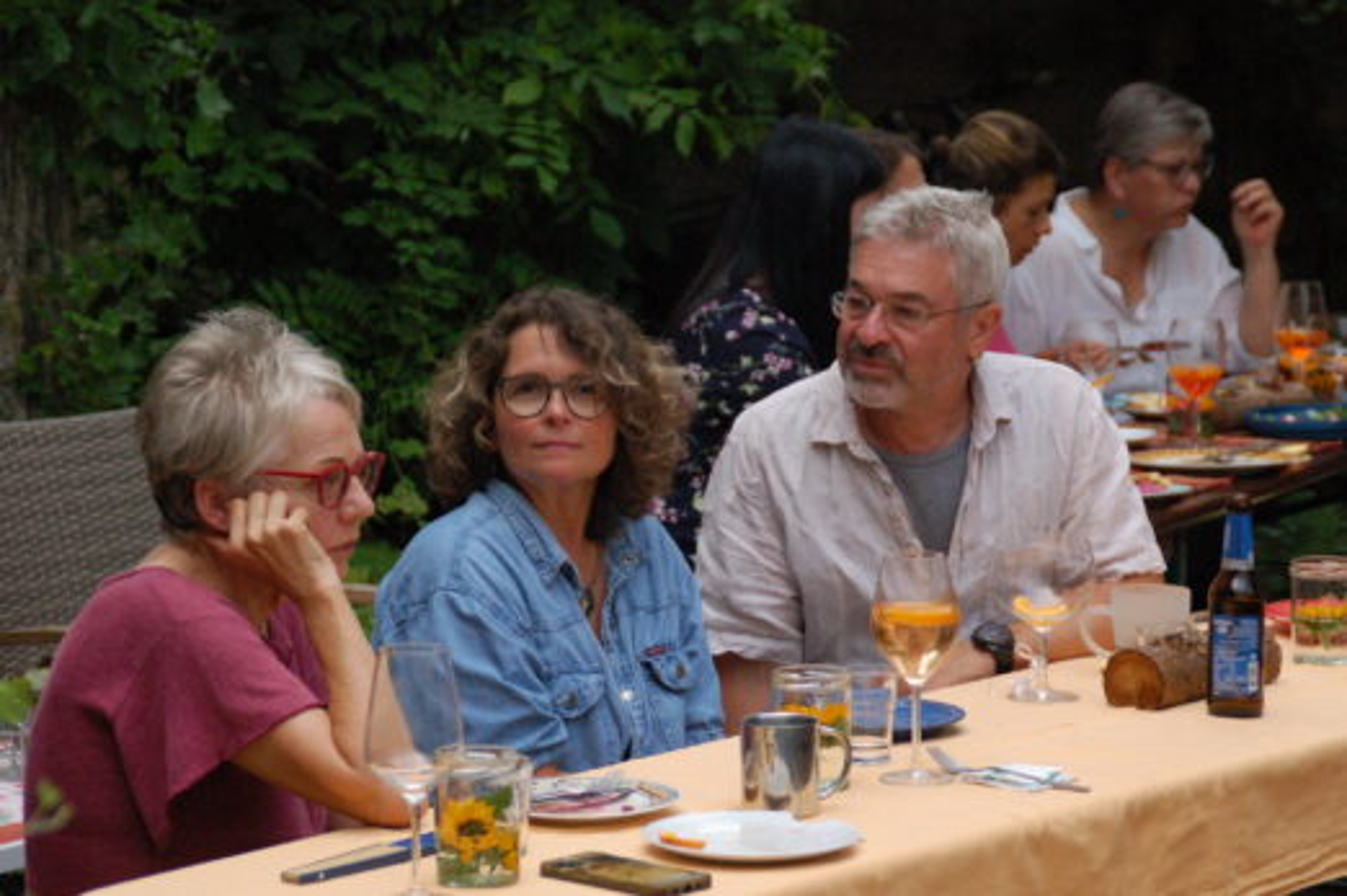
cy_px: 448
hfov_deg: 16.1
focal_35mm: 128
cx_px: 674
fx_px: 4766
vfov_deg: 10.7
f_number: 6.3
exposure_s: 1/640
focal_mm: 85
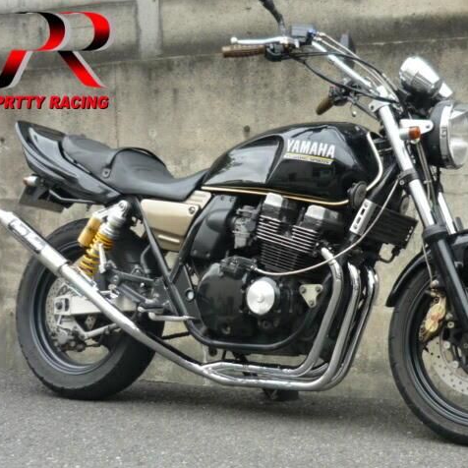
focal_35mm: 63
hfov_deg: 27.2
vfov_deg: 27.3
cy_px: 234
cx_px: 289
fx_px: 964
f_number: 2.8
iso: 100
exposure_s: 1/125
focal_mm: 5.5
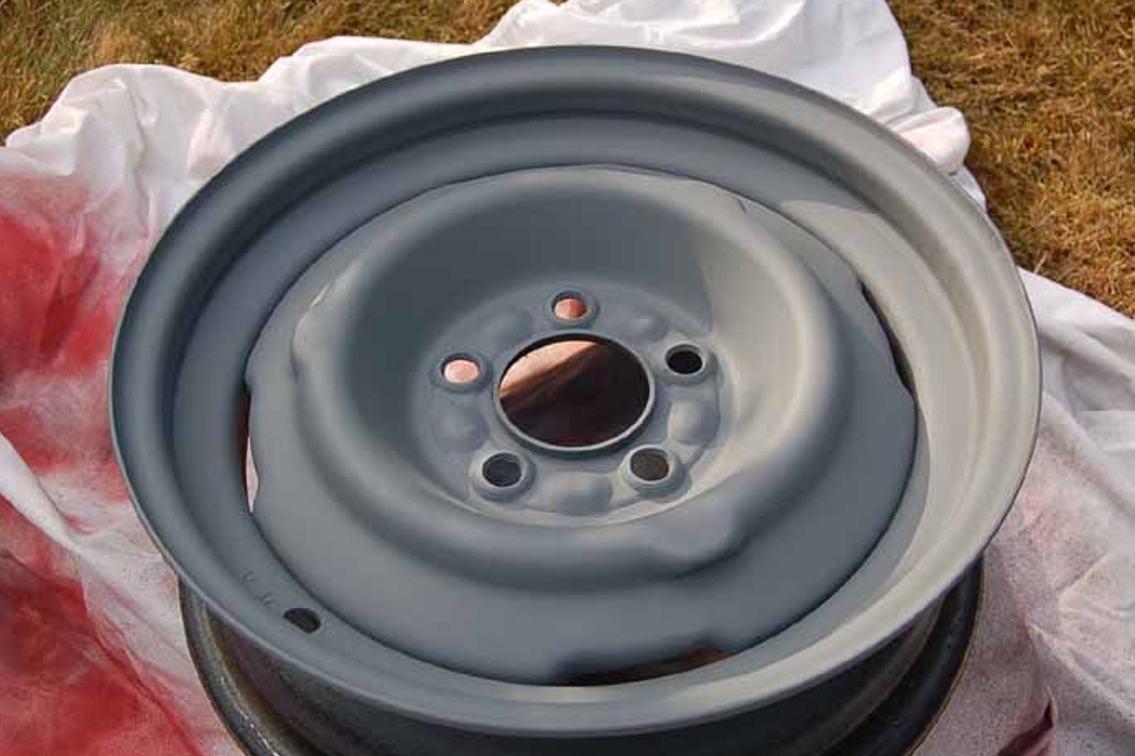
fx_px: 1498
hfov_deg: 41.5
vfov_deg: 28.4
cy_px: 376
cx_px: 557
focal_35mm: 48
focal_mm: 31
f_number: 6.3
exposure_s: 1/160
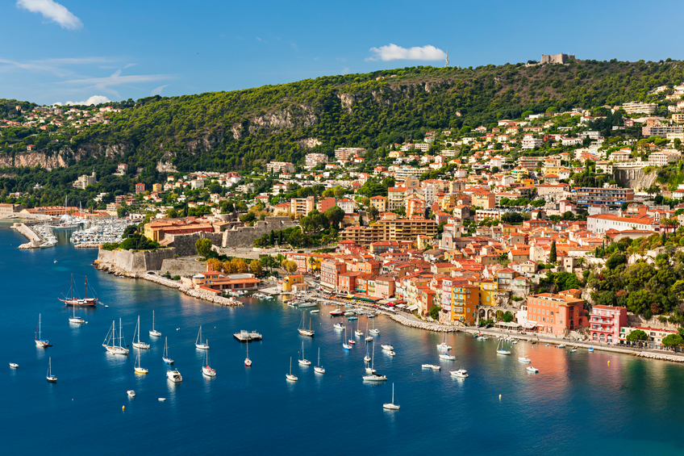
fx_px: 1064
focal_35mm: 56
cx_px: 342
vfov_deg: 24.2
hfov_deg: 35.6
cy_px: 228
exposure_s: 1/125
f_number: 13
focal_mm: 56
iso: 100
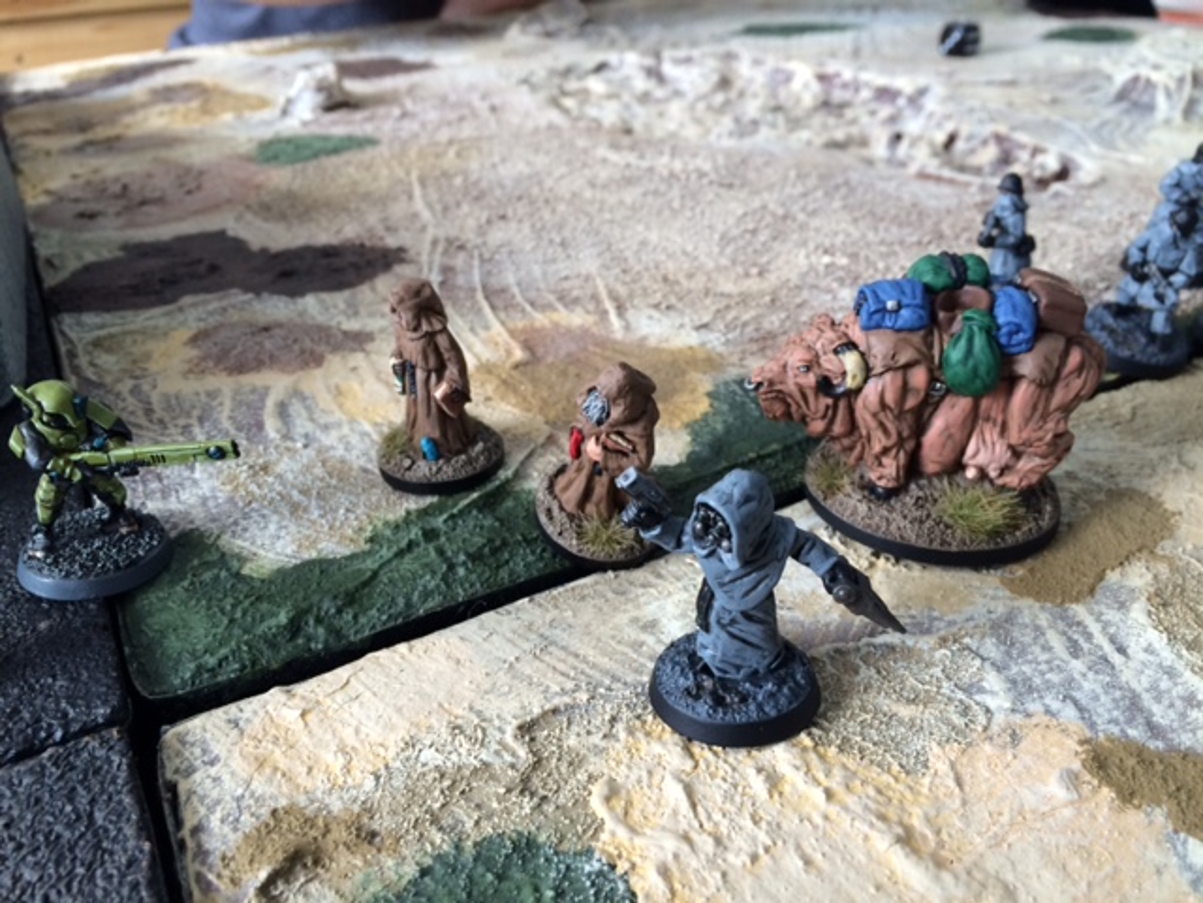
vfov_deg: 48.2
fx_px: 1008
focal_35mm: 29
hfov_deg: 61.7
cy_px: 452
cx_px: 602
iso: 32
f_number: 2.2
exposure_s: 1/30
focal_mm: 4.15
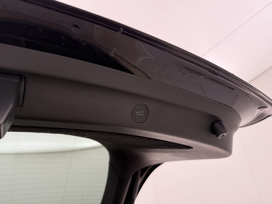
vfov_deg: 56.8
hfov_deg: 71.6
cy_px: 102
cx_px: 136
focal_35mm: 24
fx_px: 189
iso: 125
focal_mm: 6.76
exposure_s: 1/50
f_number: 1.78
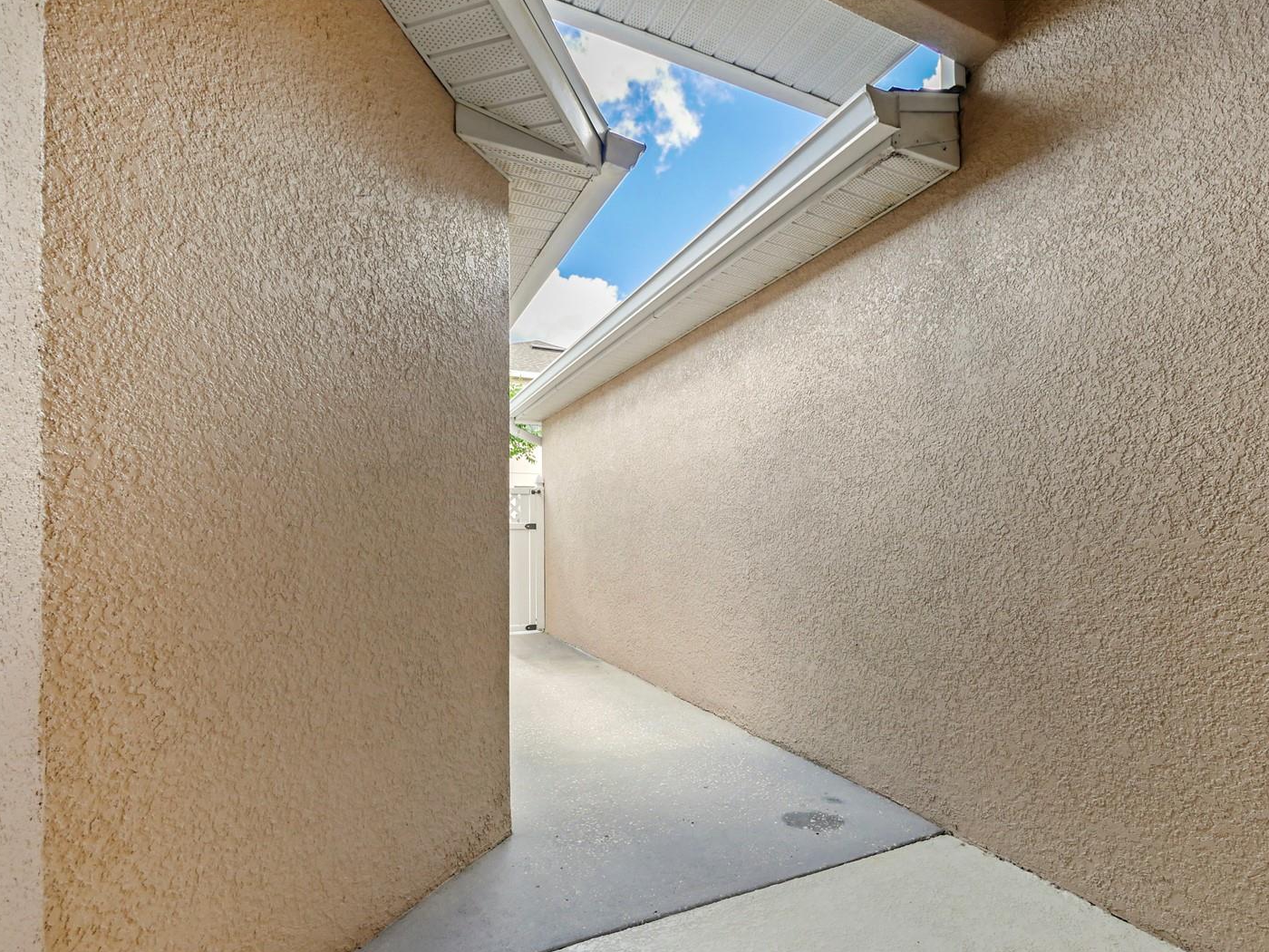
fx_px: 587
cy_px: 540
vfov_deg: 77.7
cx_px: 676
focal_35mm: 16
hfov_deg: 94.4
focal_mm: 7
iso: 320
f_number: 4
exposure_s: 1/60
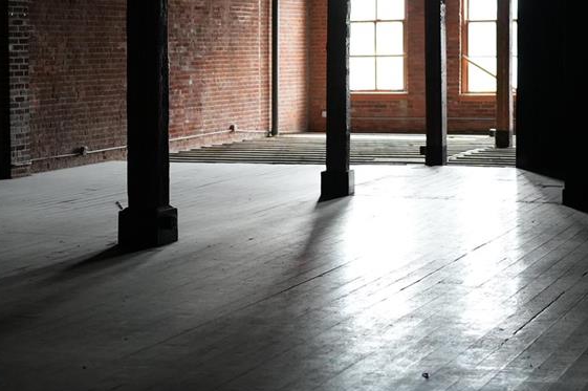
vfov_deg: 14.4
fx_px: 1550
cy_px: 156
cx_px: 172
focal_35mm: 95
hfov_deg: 21.4
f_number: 1.6
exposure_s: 1/320
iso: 2000
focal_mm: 35
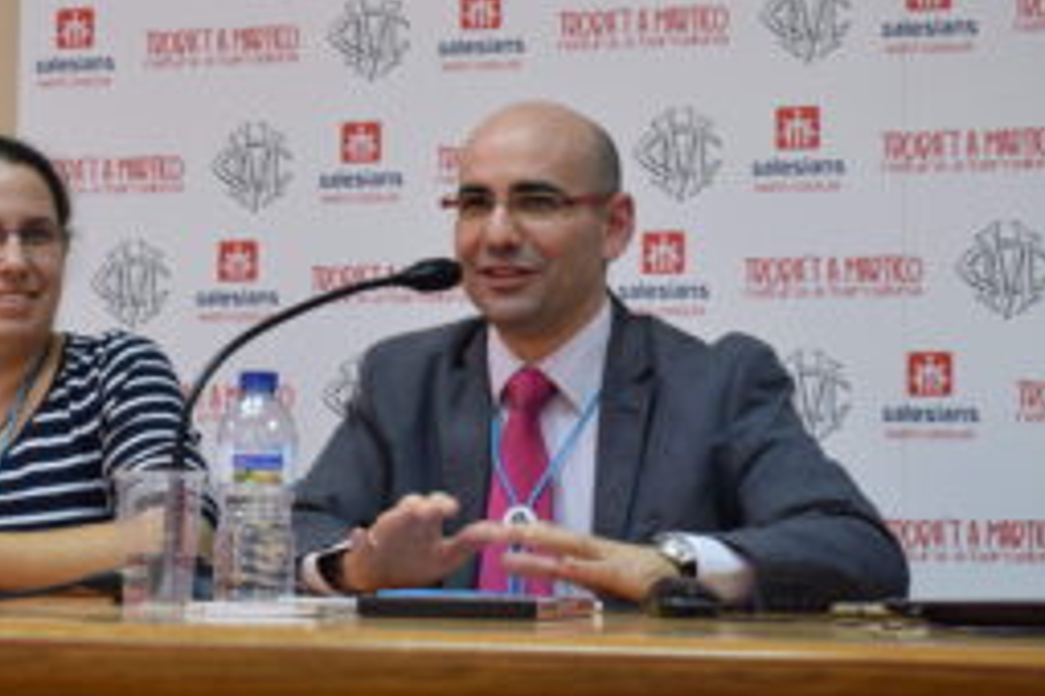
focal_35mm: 94
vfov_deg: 14.5
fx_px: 2728
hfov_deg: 21.6
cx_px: 344
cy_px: 313
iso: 1000
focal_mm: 40
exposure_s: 1/60
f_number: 5
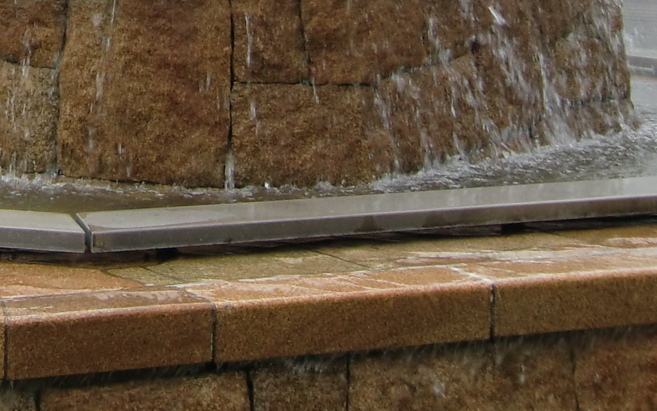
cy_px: -349
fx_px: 2149
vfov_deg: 10.2
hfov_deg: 16.7
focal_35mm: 120
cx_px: -97
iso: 64
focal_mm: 6.1
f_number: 8.4
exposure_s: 1/80
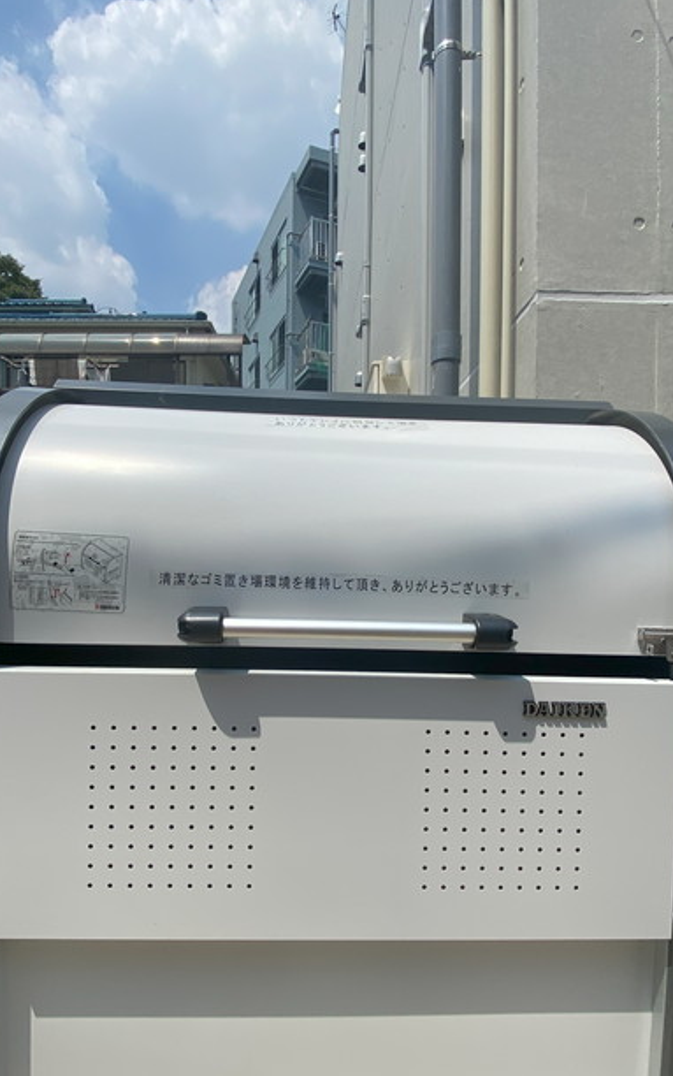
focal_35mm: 18
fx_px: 528
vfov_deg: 90.8
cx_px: 318
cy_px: 585
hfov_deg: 65.0
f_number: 2.4
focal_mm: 1.54
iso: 20
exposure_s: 1/1845
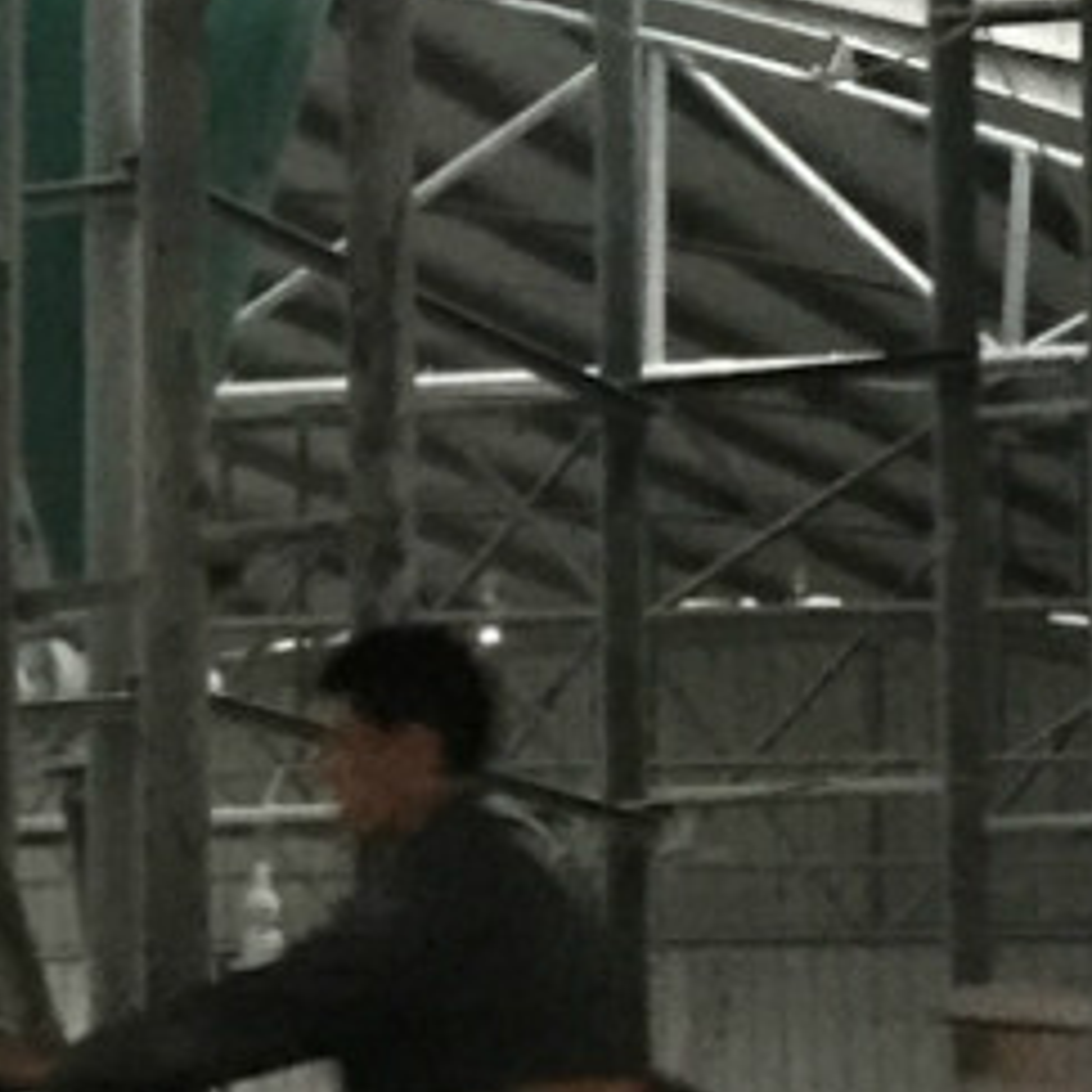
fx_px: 6032
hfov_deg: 9.7
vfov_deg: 10.3
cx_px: -975
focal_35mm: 169
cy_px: 508
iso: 400
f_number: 2.2
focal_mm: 4.15
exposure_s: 1/17
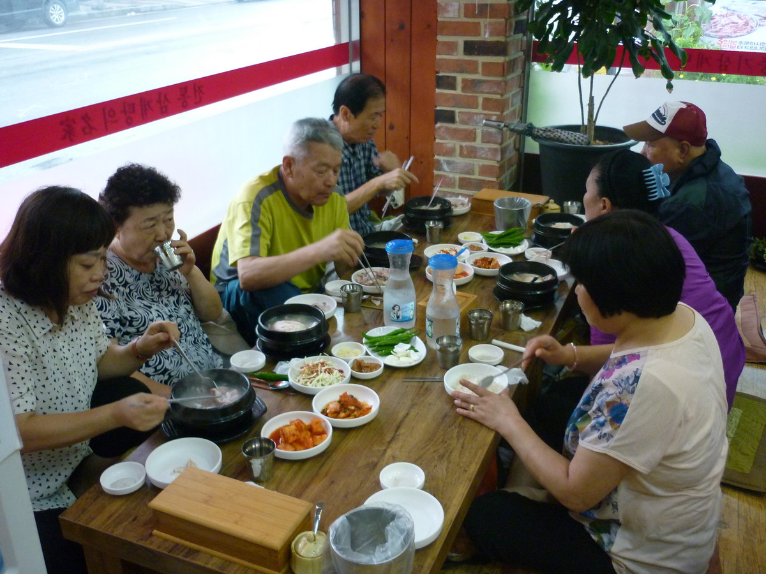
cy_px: 287
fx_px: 730
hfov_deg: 55.4
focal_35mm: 33
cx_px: 383
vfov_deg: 42.9
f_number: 2.8
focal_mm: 5.5
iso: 320
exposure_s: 1/30
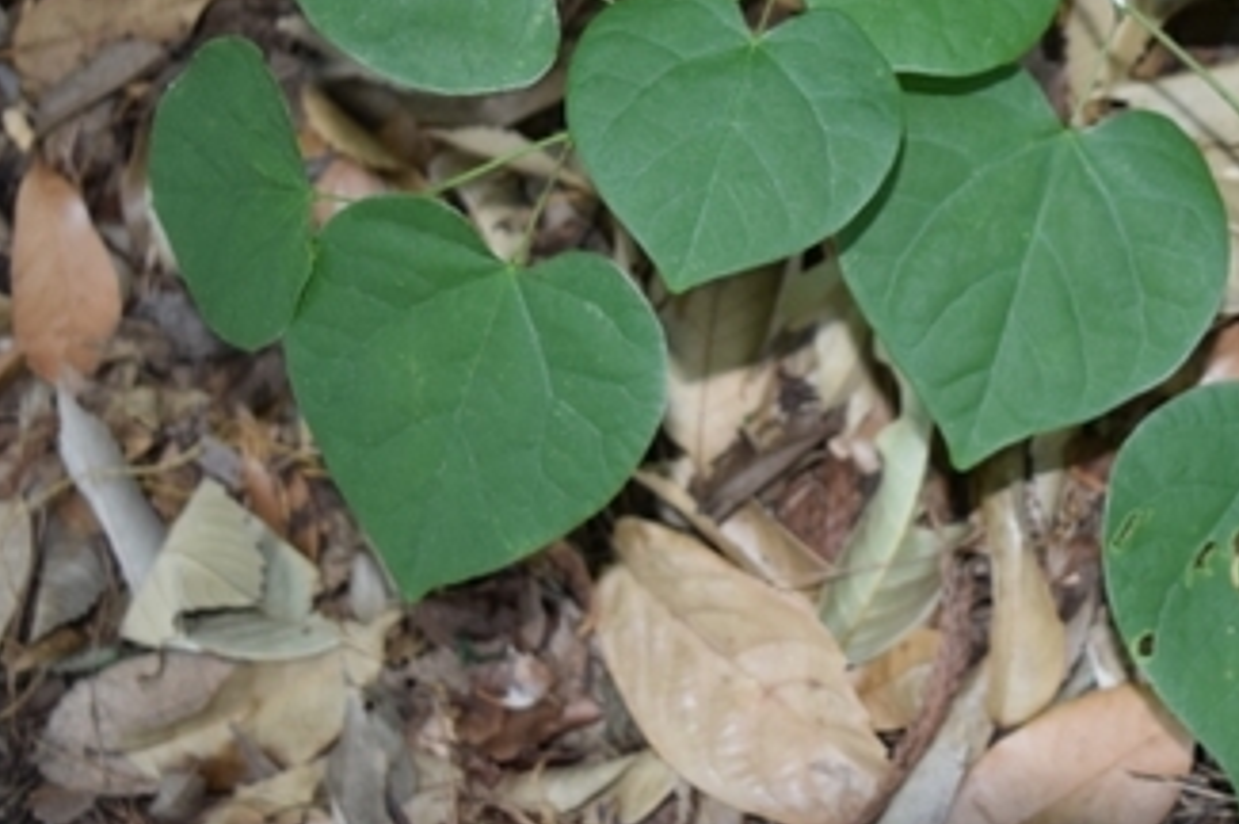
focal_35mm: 61
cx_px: 1010
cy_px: 233
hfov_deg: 31.9
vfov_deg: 22.1
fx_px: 2097
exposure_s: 1/80
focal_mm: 22
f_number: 4.5
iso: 800
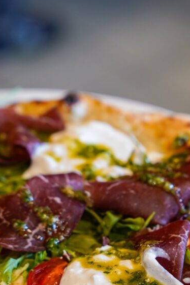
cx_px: 163
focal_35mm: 128
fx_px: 1012
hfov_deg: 10.7
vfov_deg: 15.9
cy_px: 229
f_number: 4
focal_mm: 70
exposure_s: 1/100
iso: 800
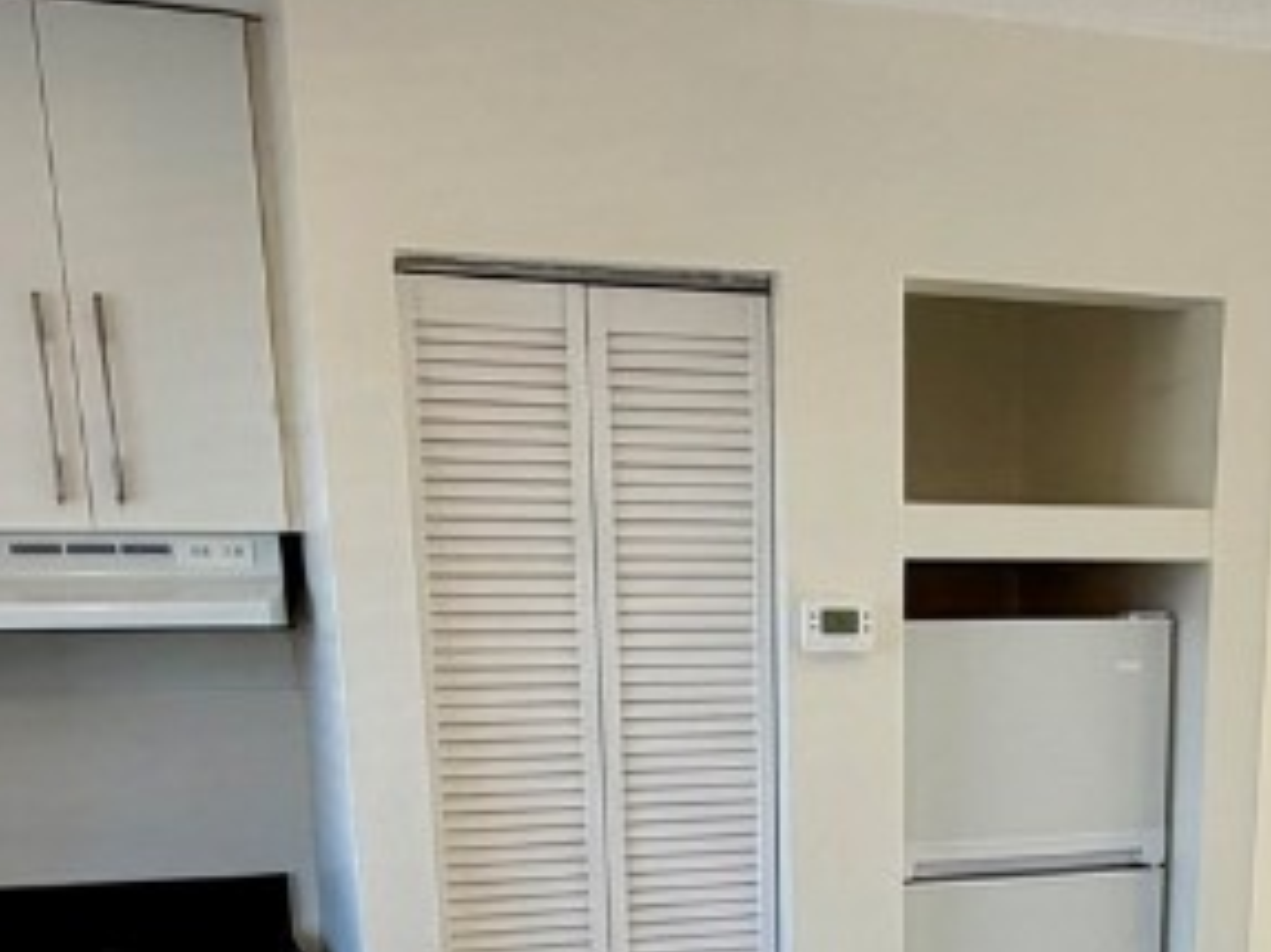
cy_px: 1142
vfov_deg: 26.0
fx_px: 1835
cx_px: 846
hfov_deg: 37.8
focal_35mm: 50
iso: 50
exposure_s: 1/159
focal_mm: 2.22
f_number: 2.2
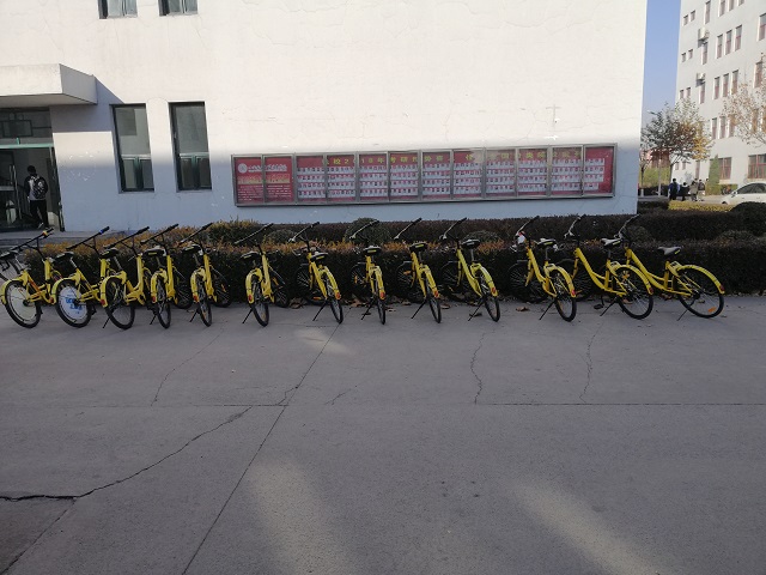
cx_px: 383
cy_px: 288
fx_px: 575
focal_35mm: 26
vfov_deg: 53.1
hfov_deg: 67.3
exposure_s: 1/861
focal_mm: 3.81
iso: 50
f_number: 2.2
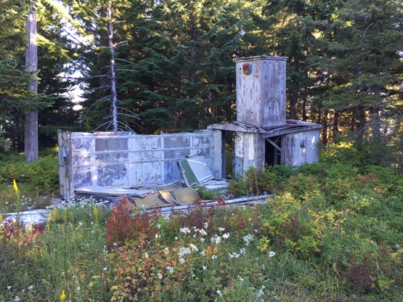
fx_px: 338
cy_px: 151
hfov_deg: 61.7
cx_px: 202
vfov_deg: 48.2
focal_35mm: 29
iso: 40
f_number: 2.2
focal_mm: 4.15
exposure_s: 1/60
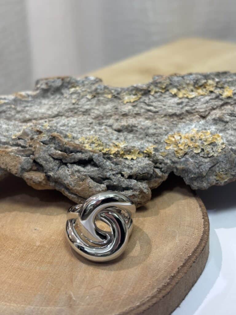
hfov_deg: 28.0
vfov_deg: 36.8
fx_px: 473
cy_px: 158
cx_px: 118
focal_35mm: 52
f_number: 1.6
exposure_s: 1/50
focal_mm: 5.96
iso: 64
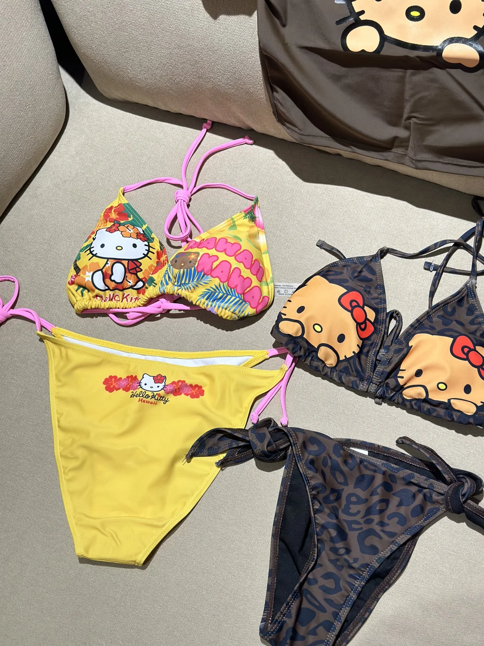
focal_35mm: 48
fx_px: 895
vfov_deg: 39.7
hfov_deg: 30.3
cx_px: 242
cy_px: 323
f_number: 1.78
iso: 125
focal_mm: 6.86
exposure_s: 1/100
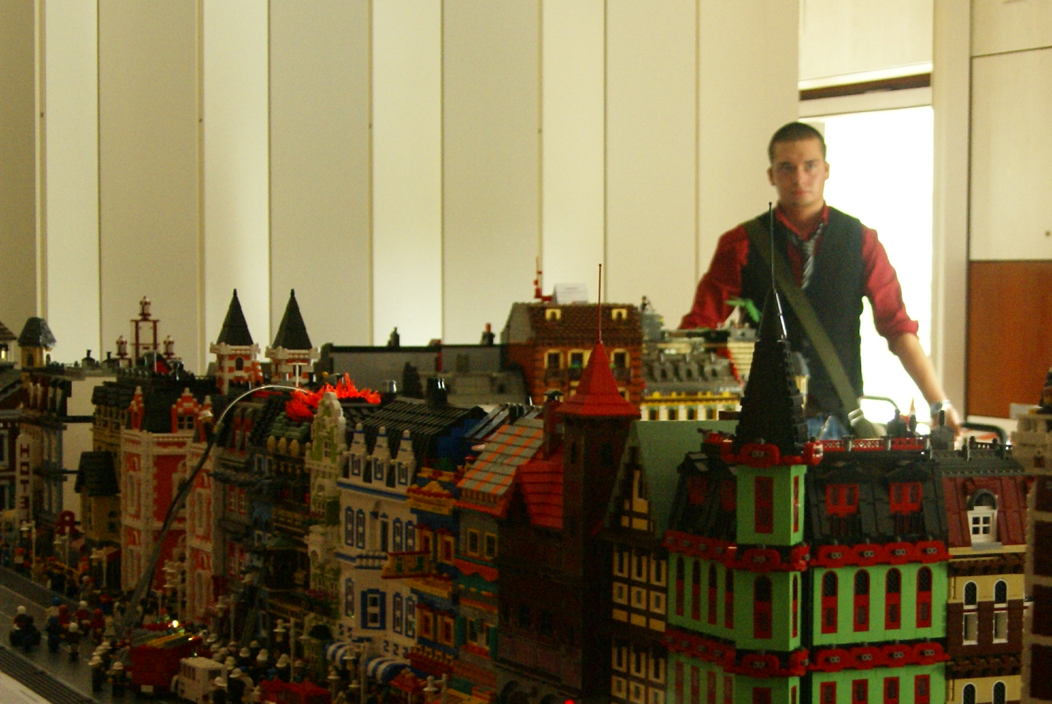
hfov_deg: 24.5
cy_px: 527
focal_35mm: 82
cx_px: 768
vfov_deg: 16.6
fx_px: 2399
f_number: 4
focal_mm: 28
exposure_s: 1/20
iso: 400
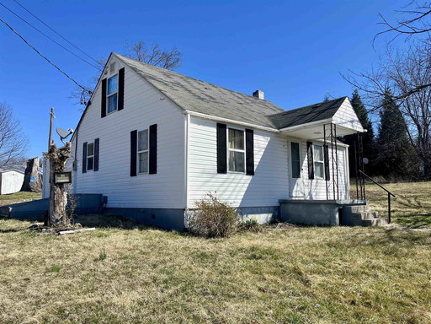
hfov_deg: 67.3
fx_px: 324
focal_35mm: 26
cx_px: 216
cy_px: 162
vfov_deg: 53.1
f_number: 1.6
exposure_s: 1/3521
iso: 50
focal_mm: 5.1
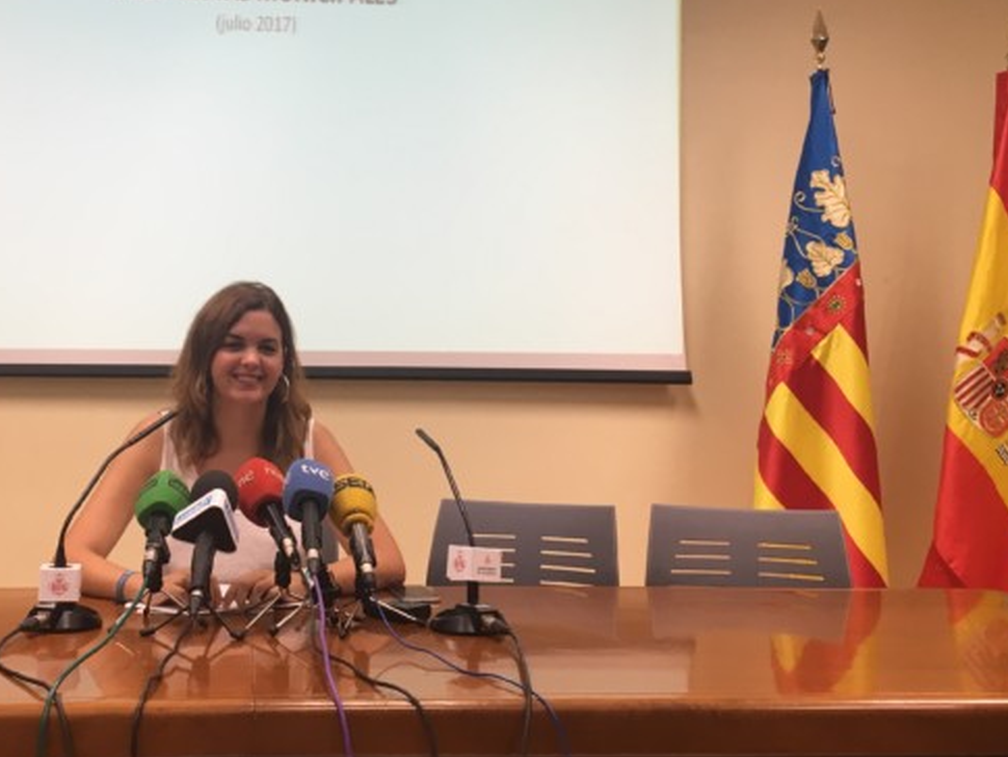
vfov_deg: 31.4
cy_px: 272
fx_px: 1340
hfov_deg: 40.7
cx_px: 341
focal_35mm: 46
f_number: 2.2
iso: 40
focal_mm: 4.15
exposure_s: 1/33
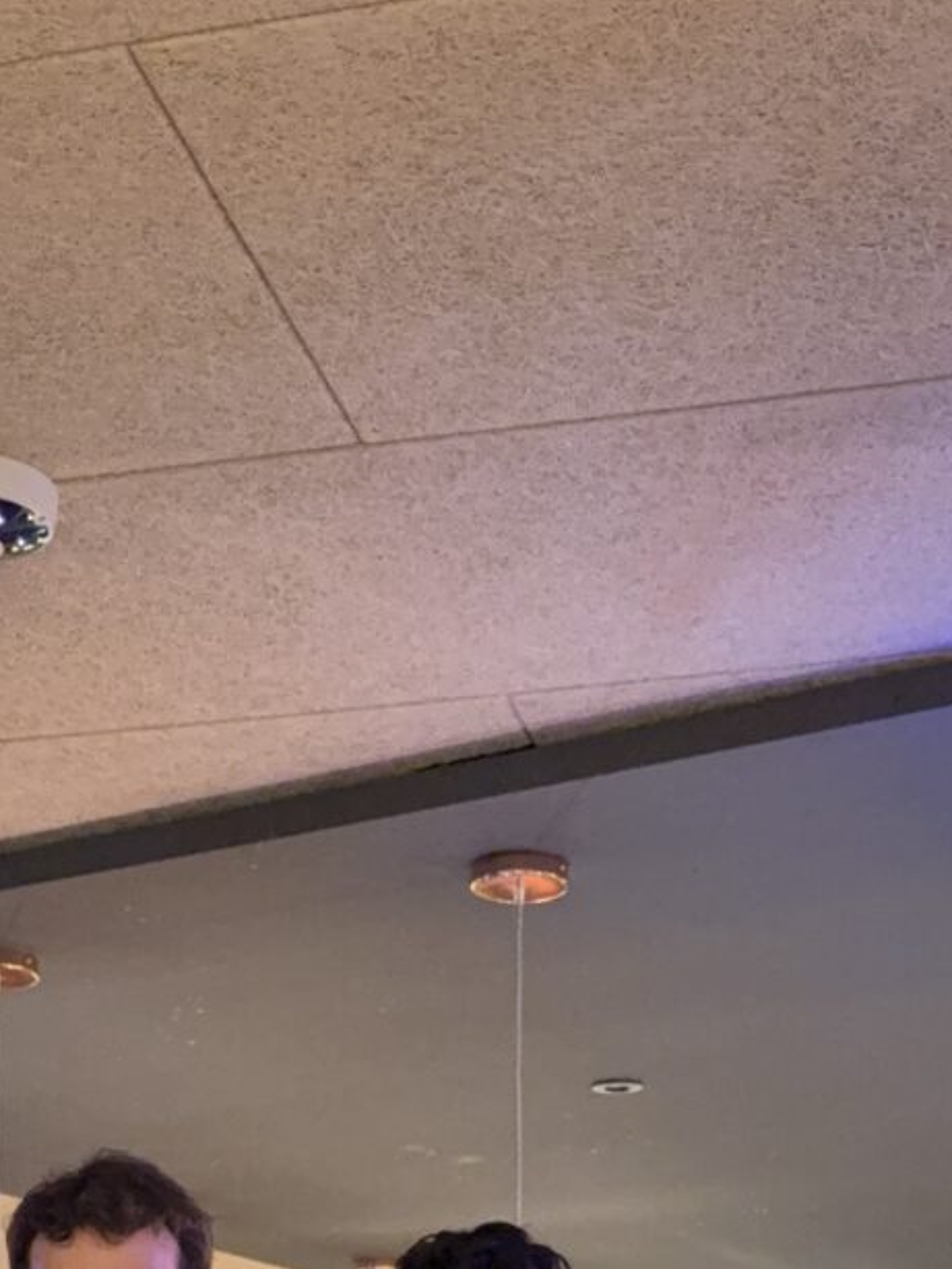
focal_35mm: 75
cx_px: 359
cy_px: 1639
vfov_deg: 23.1
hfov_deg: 19.6
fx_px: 2748
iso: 1250
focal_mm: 6.76
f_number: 1.78
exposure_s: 1/25
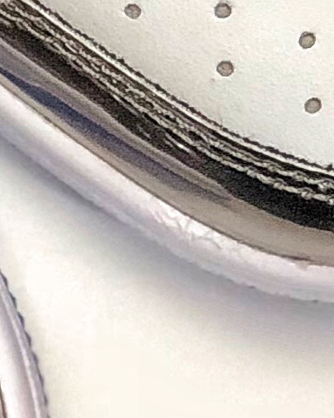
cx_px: -481
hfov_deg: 3.6
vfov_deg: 4.5
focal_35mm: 426
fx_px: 5264
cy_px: -348
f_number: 2.4
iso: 64
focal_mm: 6
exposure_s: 1/50
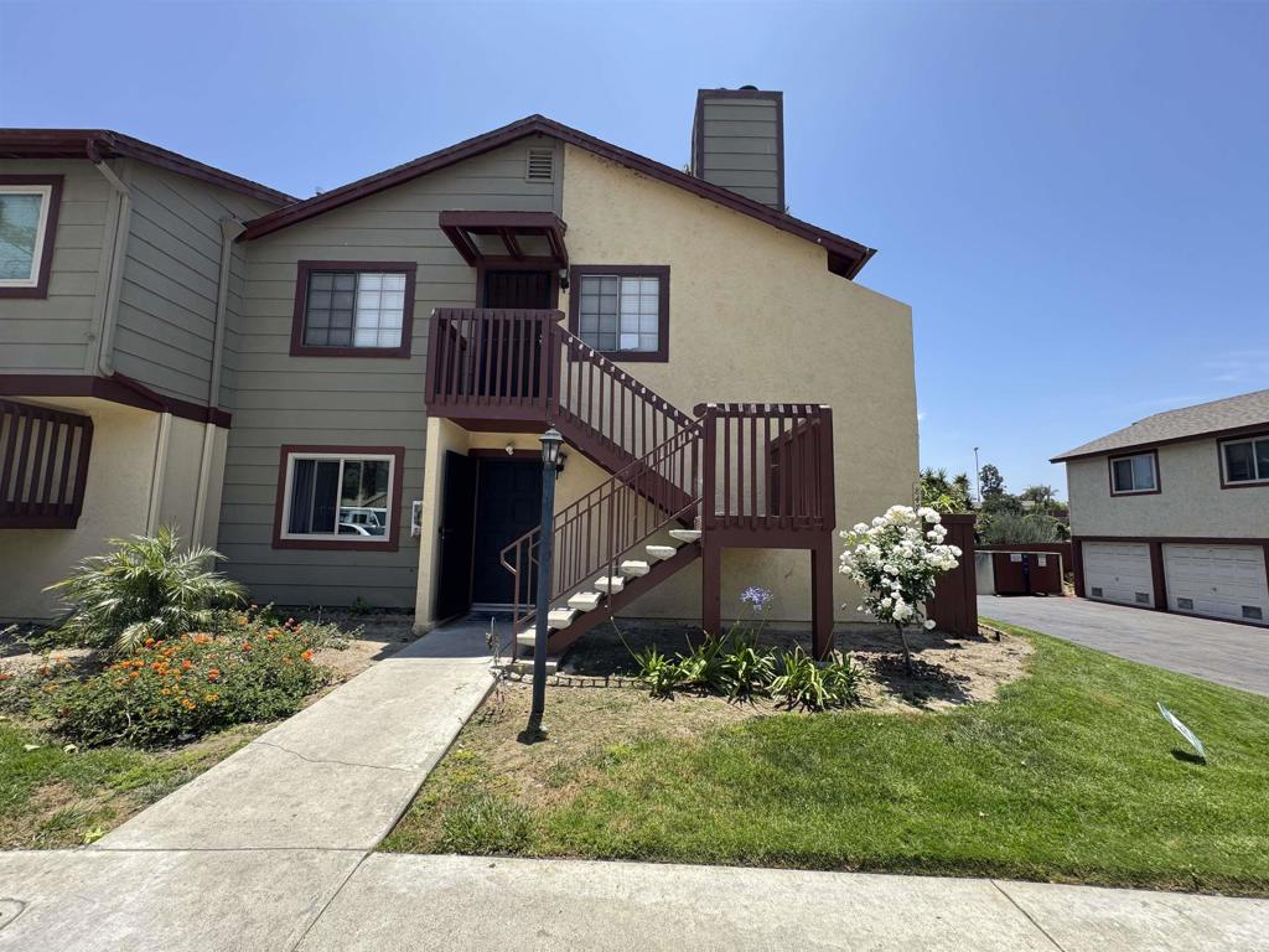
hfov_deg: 102.1
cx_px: 634
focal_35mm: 14
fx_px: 513
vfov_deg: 85.7
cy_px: 476
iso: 40
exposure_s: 1/664
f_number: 2.2
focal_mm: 2.22
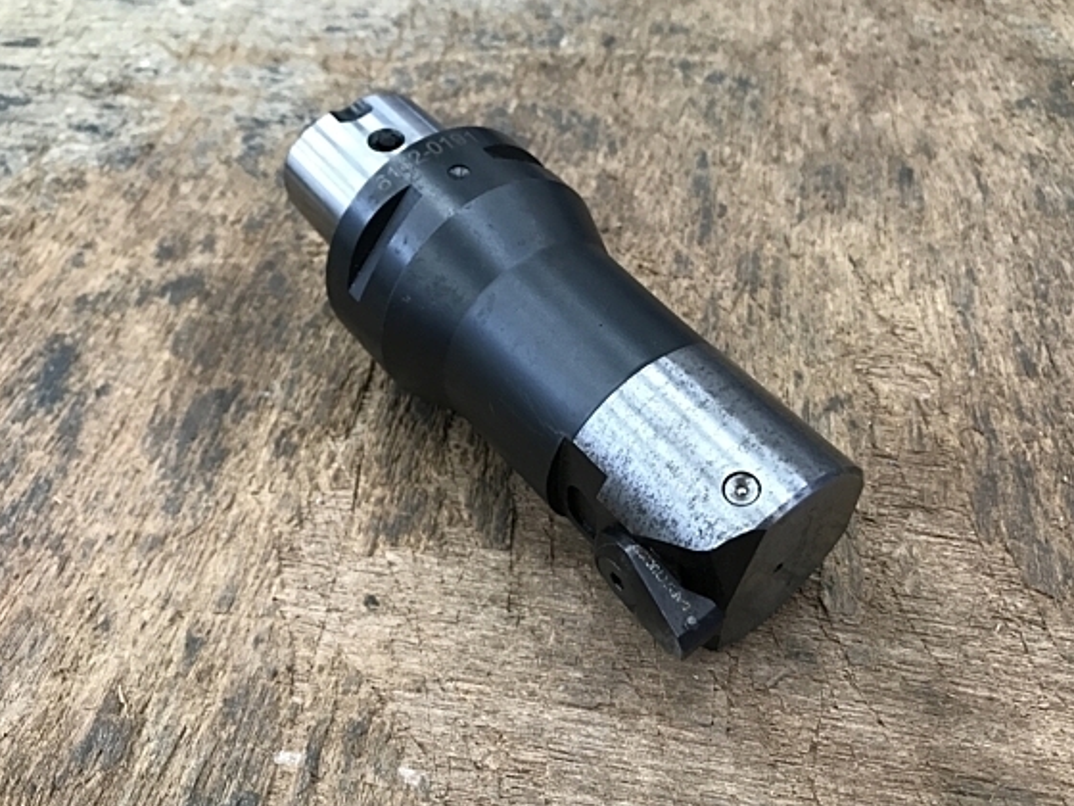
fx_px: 993
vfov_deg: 44.1
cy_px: 426
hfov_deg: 56.8
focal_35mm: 32
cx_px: 575
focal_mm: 3.99
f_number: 1.8
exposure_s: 1/17
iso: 40
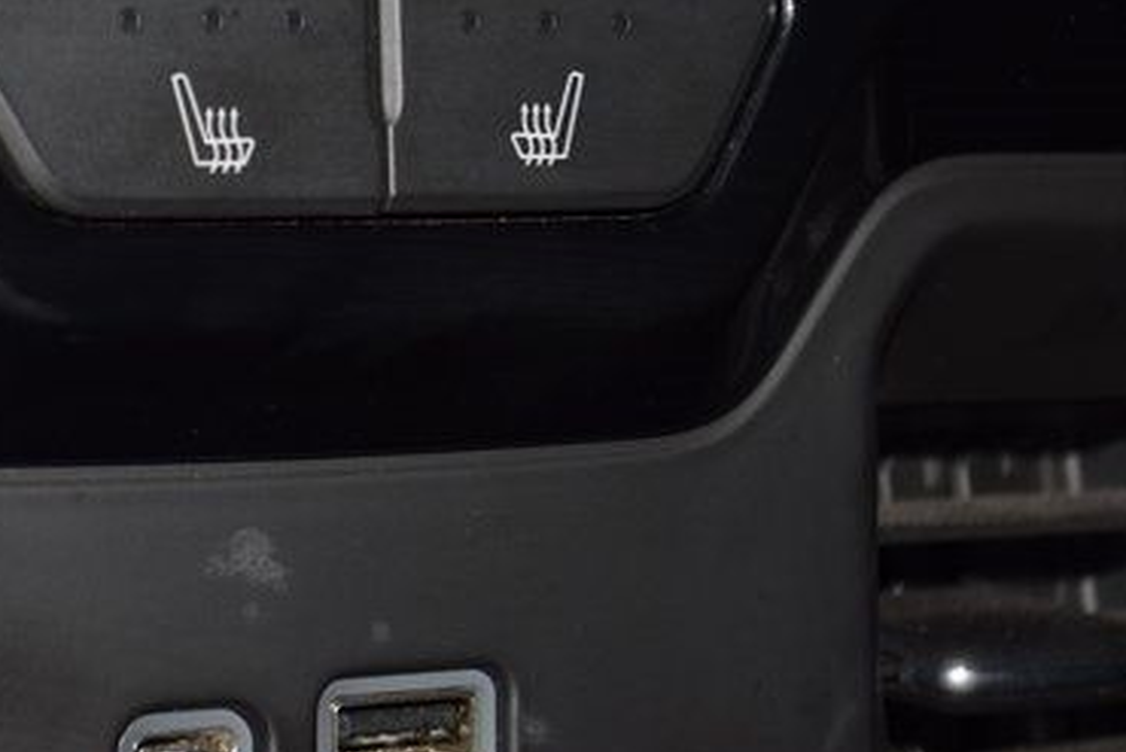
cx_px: 271
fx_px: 4224
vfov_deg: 10.1
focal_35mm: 135
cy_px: 129
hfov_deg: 15.1
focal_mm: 52
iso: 100
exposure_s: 1/60
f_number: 8
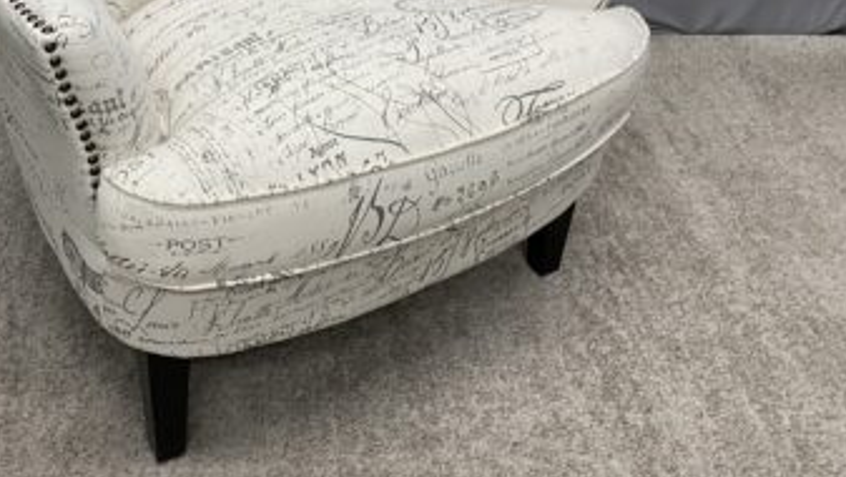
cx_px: 274
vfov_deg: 27.3
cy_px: 44
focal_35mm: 42
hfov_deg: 47.5
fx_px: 943
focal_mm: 4.25
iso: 80
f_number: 1.8
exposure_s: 1/60
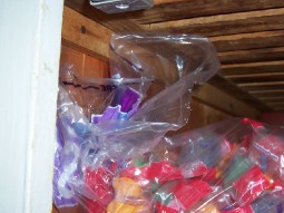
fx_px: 476
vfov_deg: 25.1
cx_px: 151
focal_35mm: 58
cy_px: 145
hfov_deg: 33.2
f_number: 2.8
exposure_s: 1/60
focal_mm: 5.6
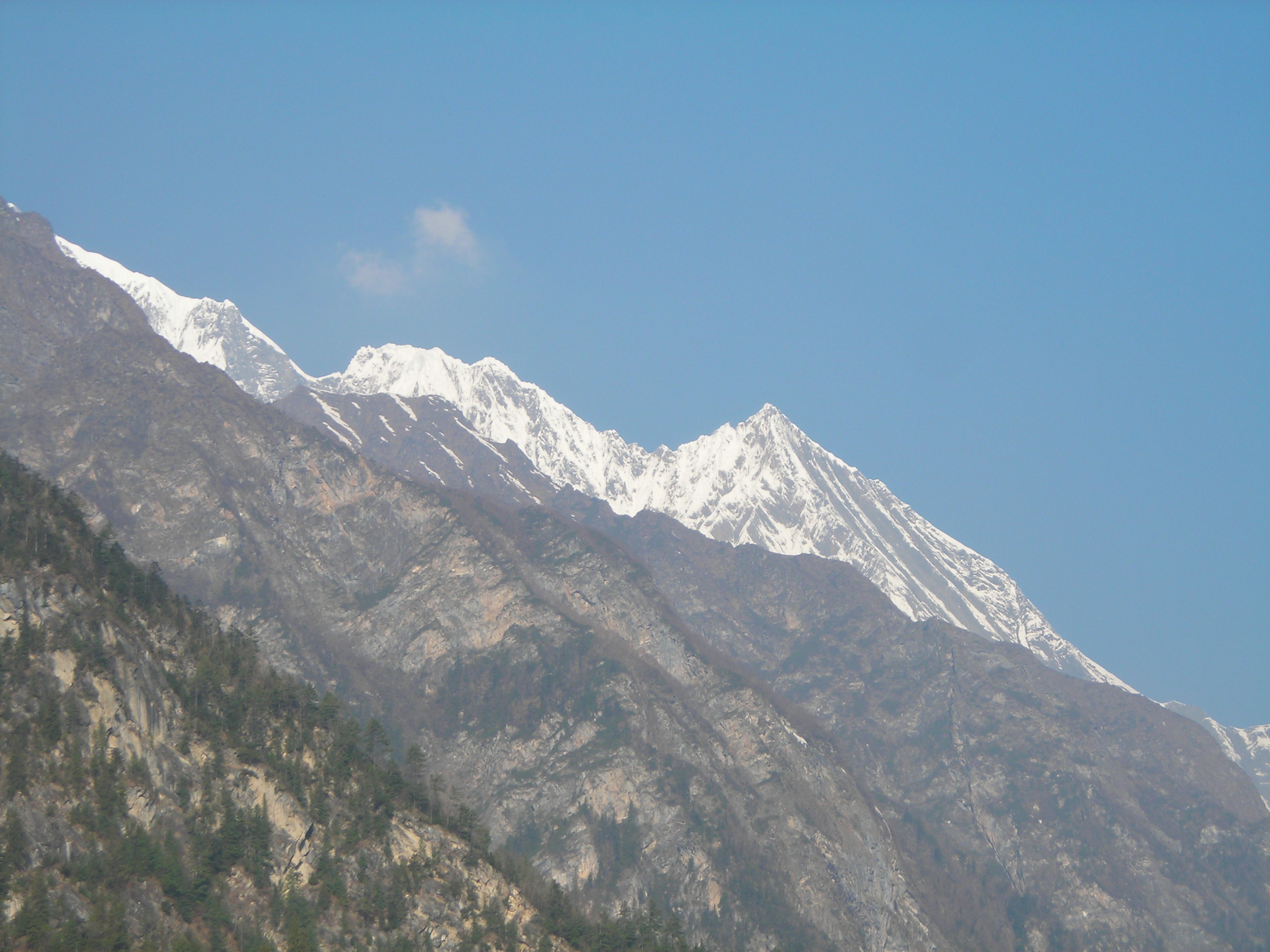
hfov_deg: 17.0
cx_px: 635
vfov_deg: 12.8
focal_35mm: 116
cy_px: 476
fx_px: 4256
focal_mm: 19.2
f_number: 5.3
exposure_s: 1/215
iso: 50
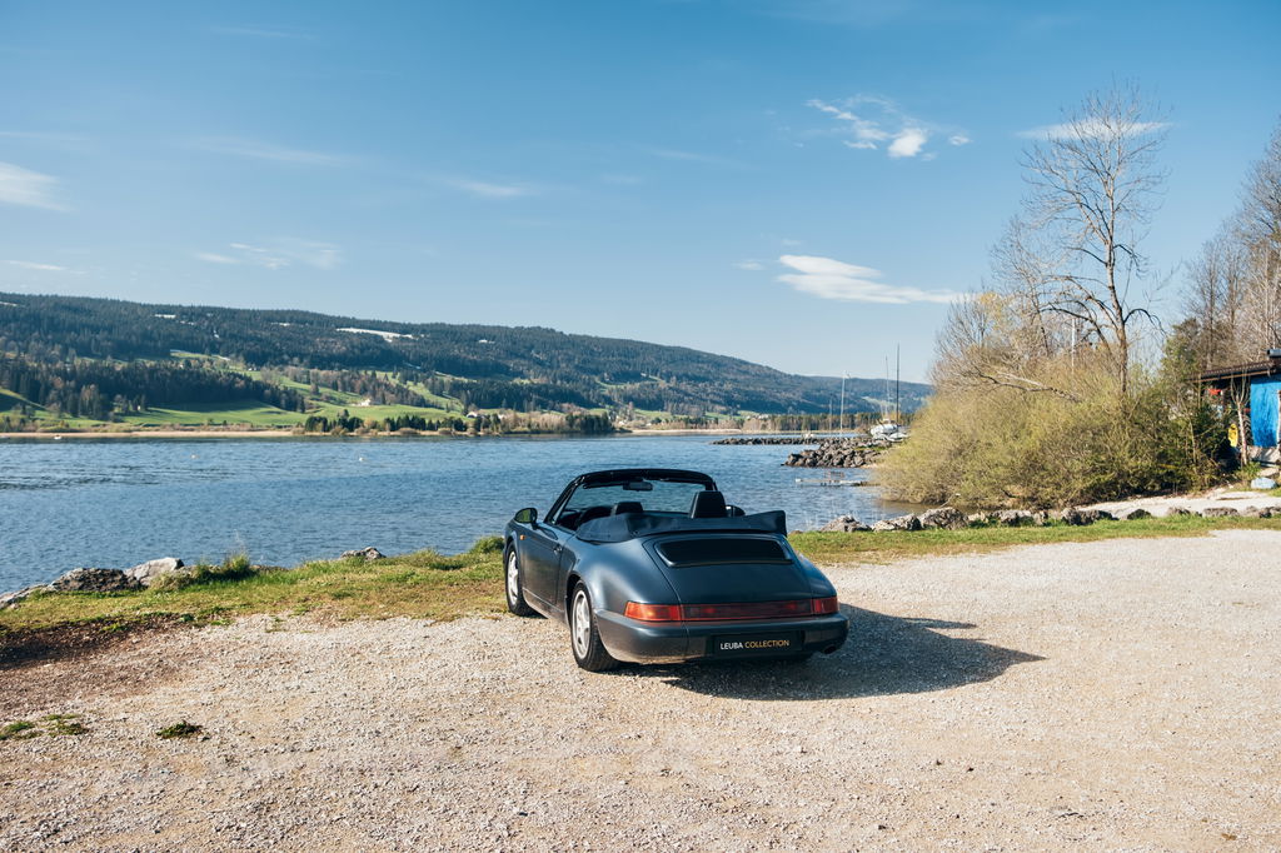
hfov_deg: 54.4
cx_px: 640
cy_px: 426
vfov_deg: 37.8
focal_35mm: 35
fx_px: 1245
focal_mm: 23
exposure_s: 1/250
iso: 200
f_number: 4
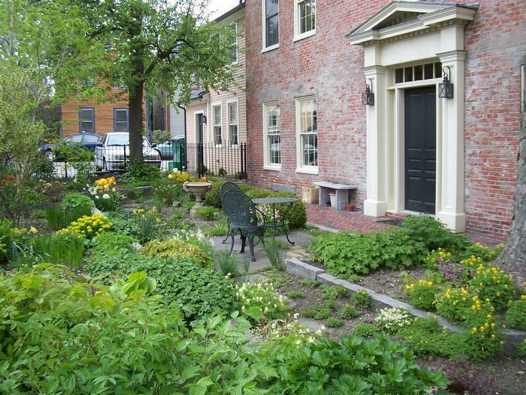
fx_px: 517
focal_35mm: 34
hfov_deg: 54.0
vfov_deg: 41.8
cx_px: 263
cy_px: 198
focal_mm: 5.6
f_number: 2.7
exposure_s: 1/90
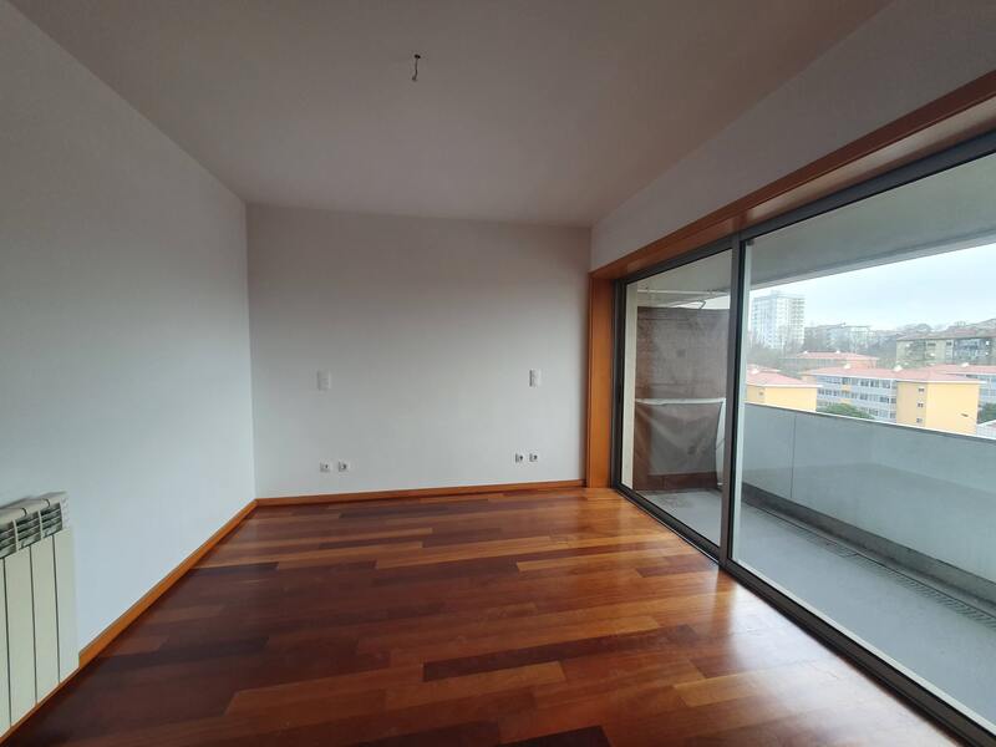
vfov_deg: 89.9
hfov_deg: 106.2
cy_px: 374
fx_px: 374
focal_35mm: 13
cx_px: 498
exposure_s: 1/50
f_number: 2.2
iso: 80
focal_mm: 1.8
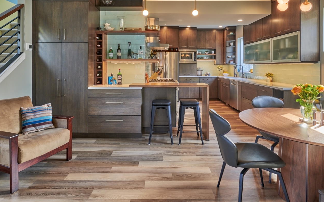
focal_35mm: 21
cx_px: 161
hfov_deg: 82.3
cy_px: 72
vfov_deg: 56.4
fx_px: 185
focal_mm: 16
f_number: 14
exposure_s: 1/2.5
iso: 100
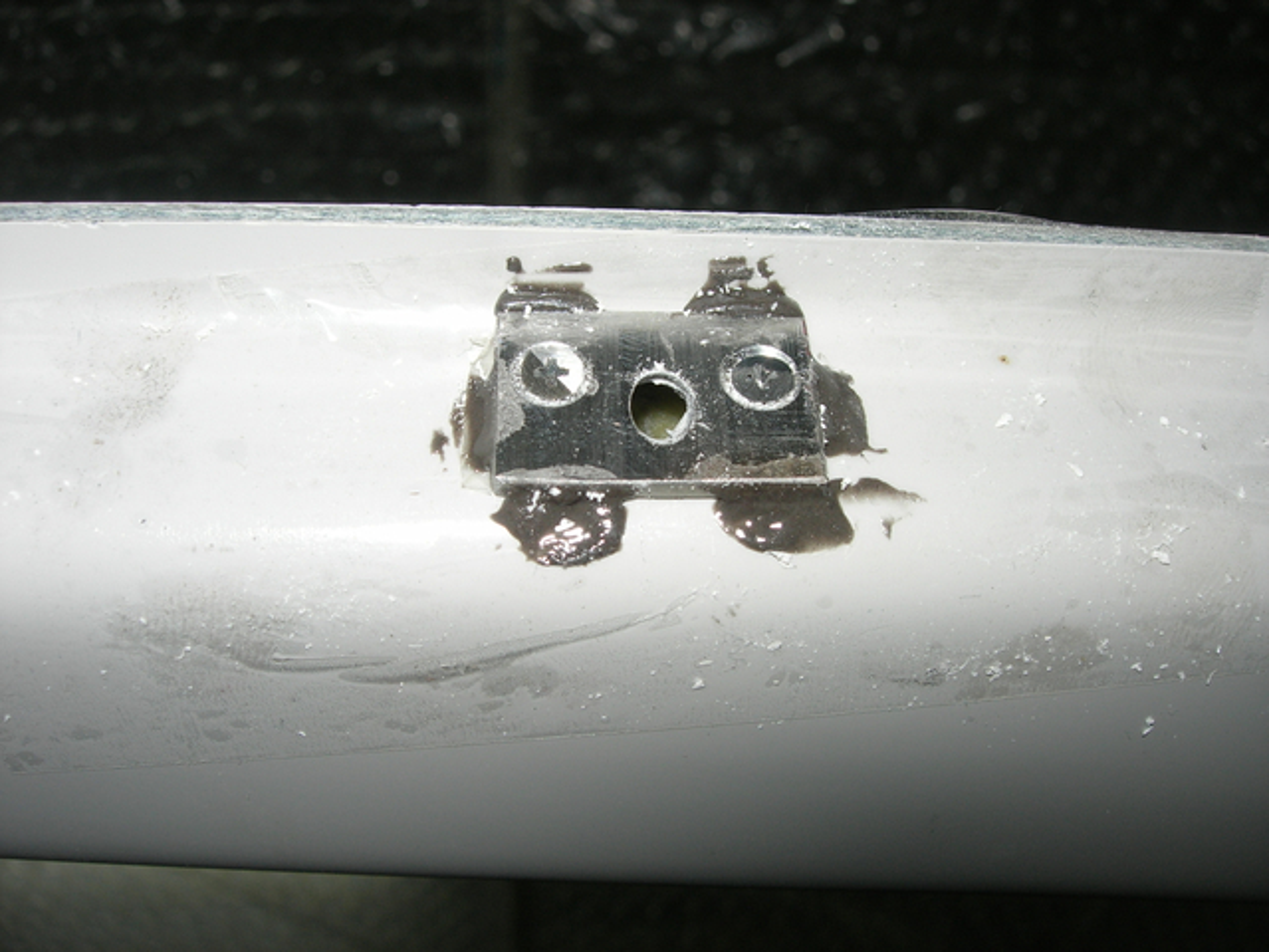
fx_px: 1393
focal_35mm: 38
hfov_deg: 49.0
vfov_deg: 37.7
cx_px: 634
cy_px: 476
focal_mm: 7.8
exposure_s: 1/60.1
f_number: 4.8
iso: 64
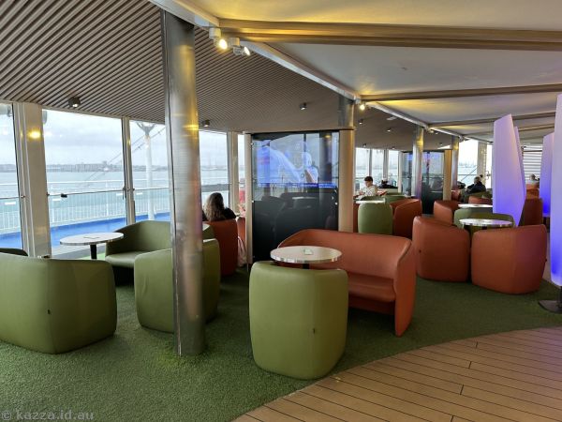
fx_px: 390
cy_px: 211
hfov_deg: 71.6
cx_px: 281
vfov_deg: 56.8
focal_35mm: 24
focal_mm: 6.86
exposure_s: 1/50
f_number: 1.78
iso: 125
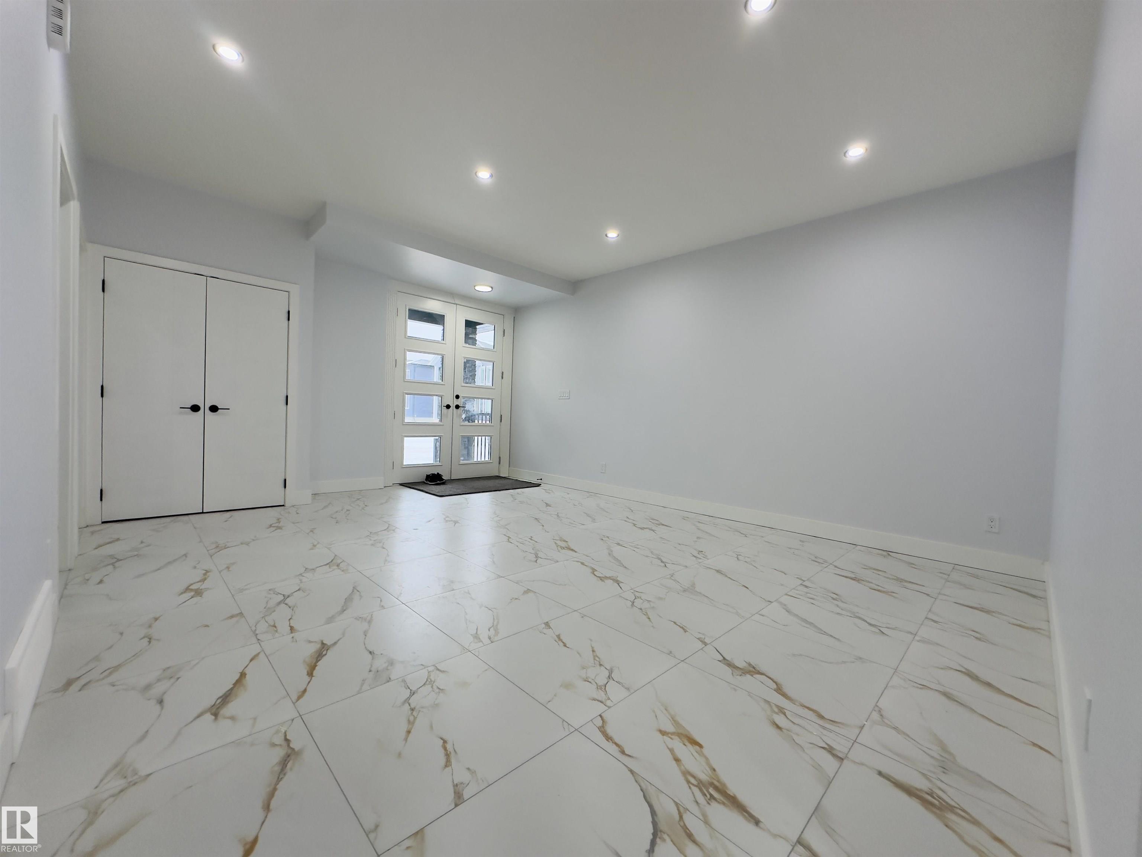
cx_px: 571
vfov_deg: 85.7
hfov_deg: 102.1
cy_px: 428
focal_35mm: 14
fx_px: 462
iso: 100
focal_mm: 2.22
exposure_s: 1/120
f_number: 2.2
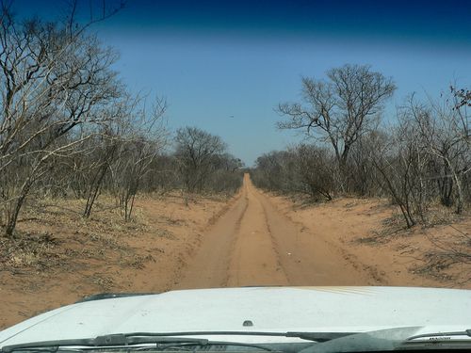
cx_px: 236
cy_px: 176
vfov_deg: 39.7
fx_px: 490
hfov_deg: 51.4
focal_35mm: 36
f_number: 5.6
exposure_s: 1/500
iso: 80
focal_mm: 6
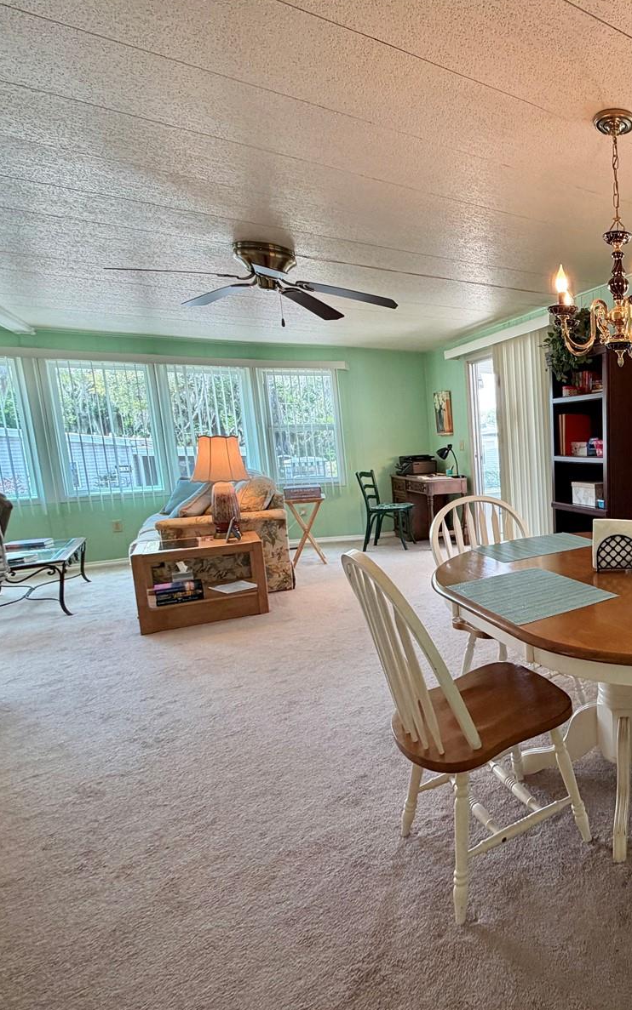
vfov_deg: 85.1
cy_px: 504
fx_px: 551
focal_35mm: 20
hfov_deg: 48.6
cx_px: 637
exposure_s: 1/120
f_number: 2.2
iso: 100
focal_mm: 2.22
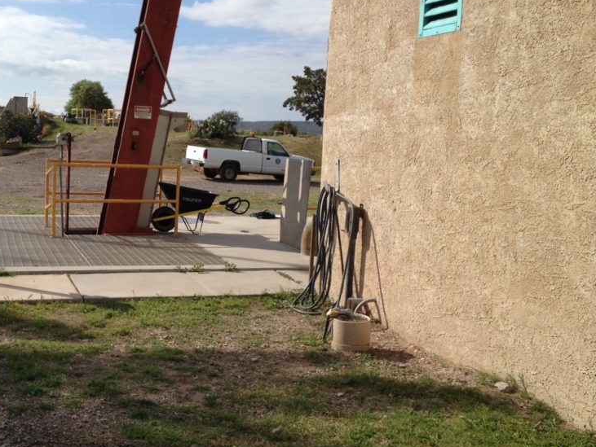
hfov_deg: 38.3
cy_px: 210
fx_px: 844
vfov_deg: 29.7
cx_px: 185
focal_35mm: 49
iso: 50
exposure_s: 1/2632
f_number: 2.4
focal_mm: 4.28
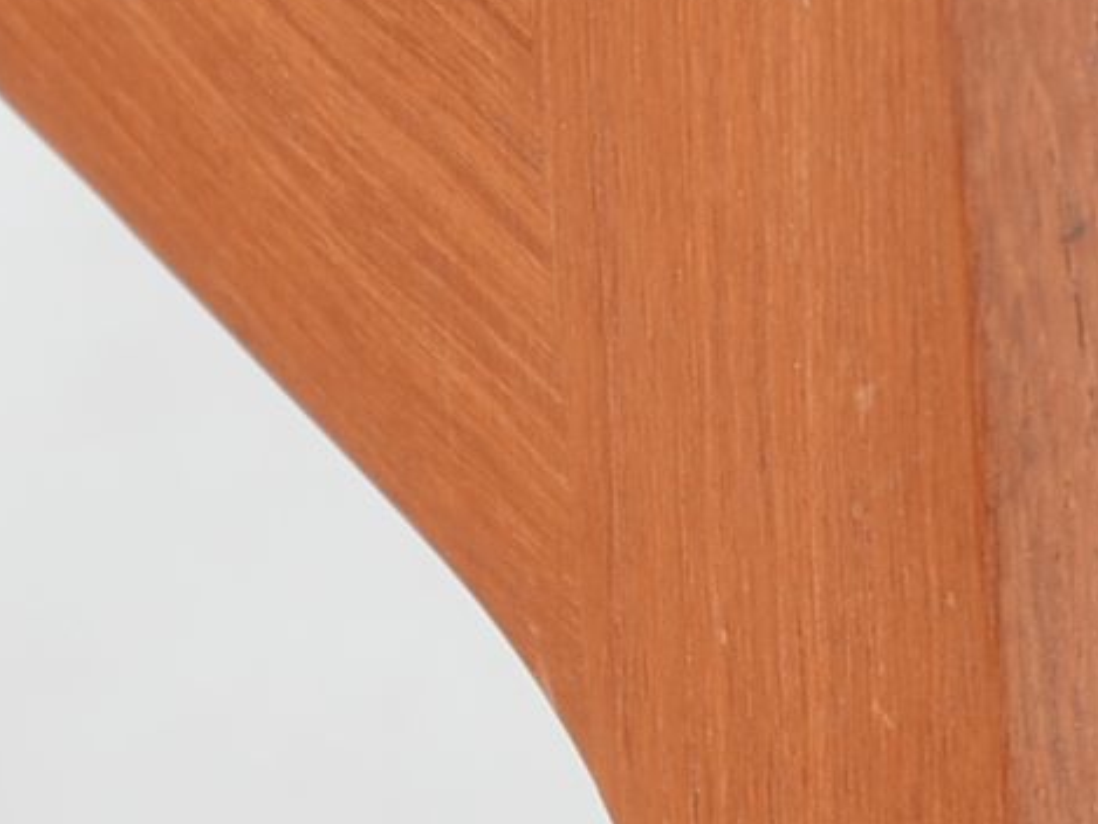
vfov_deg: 1.9
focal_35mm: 794
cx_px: 1412
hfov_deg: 2.5
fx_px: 25176
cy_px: 40
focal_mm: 105
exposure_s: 1/80
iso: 160
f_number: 6.3
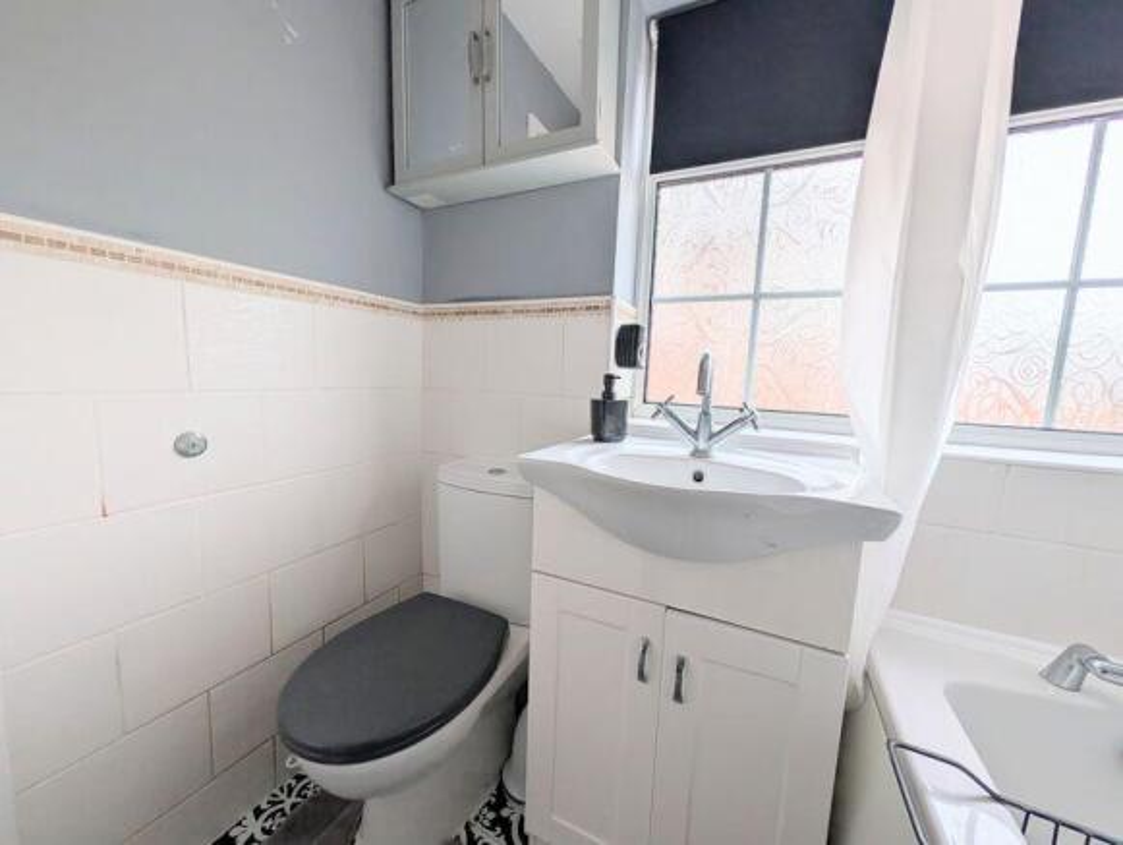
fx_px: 390
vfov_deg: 94.6
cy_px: 422
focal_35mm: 12
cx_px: 562
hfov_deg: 110.5
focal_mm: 2.02
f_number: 1.7
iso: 42
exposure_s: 1/218
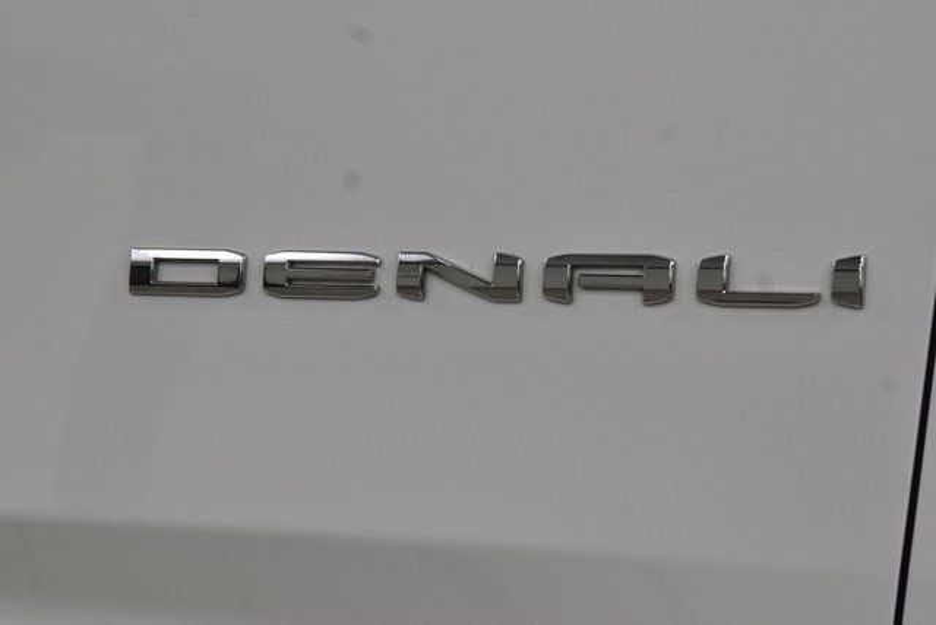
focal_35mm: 105
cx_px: 468
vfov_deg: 13.0
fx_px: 2730
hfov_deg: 19.5
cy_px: 312
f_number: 7.1
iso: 1600
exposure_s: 1/125
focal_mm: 70
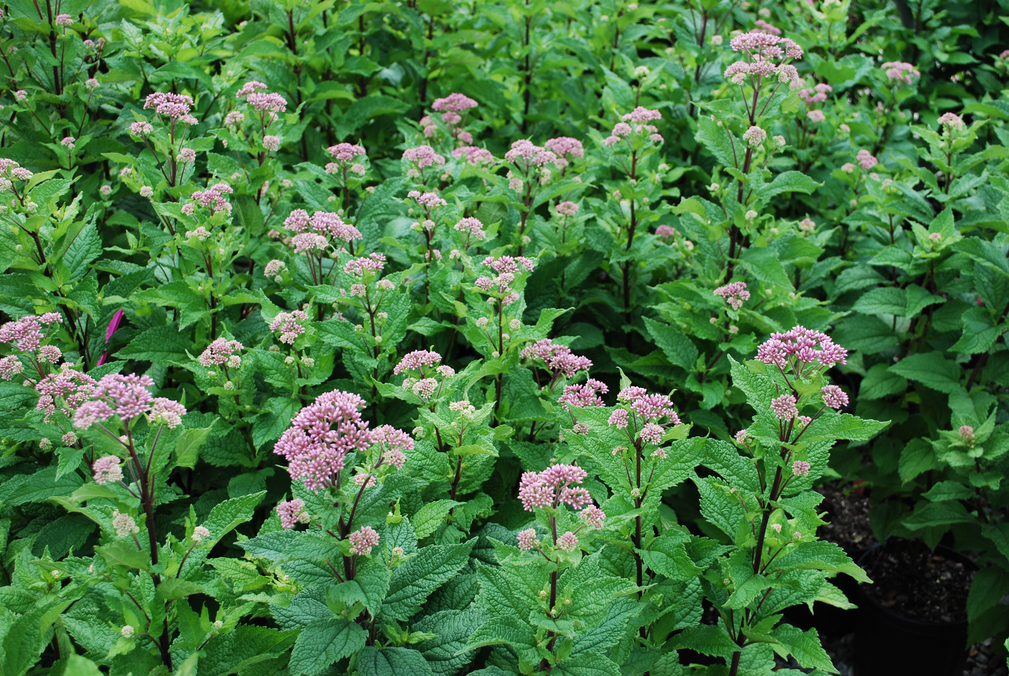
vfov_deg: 34.3
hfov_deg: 49.5
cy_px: 338
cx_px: 504
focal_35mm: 39
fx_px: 1094
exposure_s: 1/125
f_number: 5.6
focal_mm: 26
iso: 100
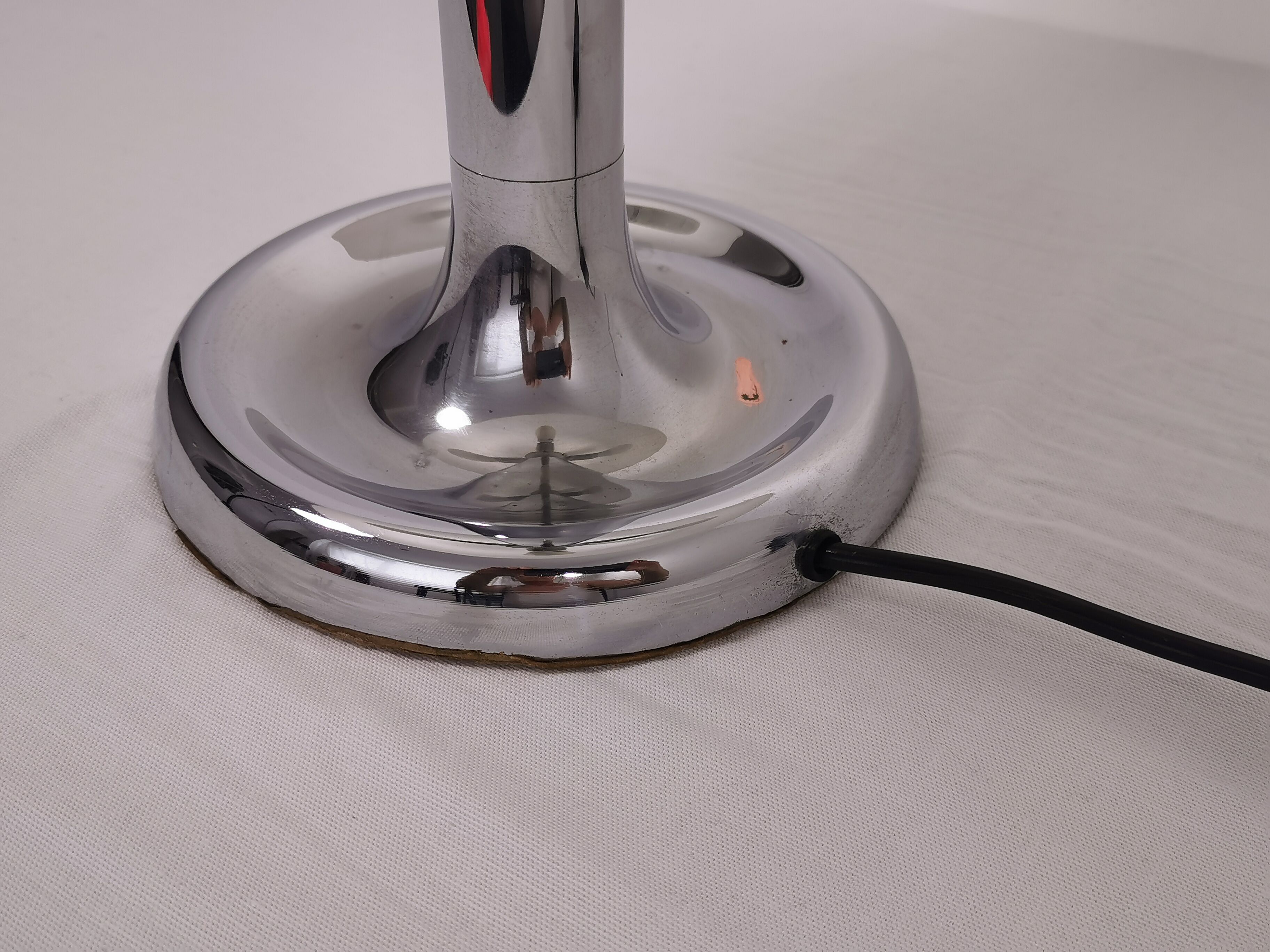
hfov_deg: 50.1
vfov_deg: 38.7
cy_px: 476
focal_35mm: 37
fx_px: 1357
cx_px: 635
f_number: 1.8
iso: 80
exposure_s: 1/100
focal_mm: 5.58
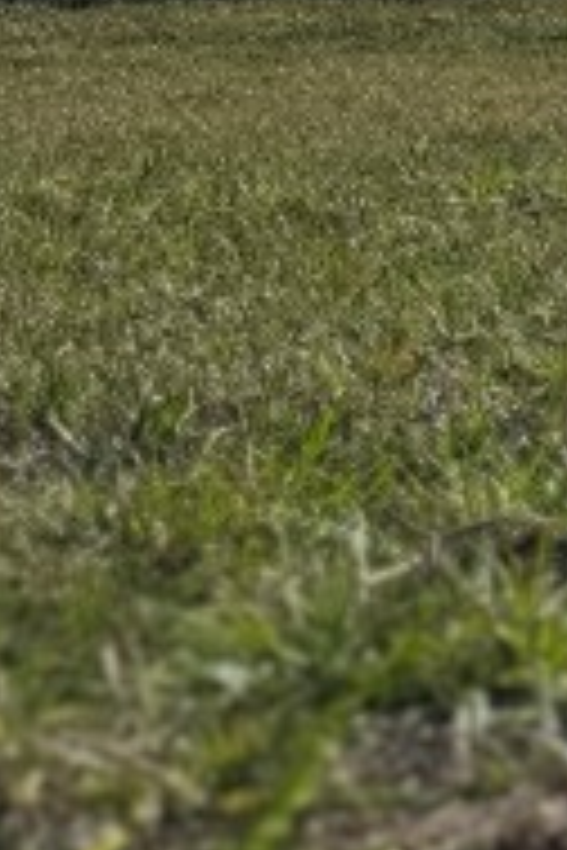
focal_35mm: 135
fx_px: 3189
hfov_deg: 8.0
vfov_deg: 14.4
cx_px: 1930
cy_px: -328
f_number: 1.78
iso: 80
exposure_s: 1/12346
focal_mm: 6.76
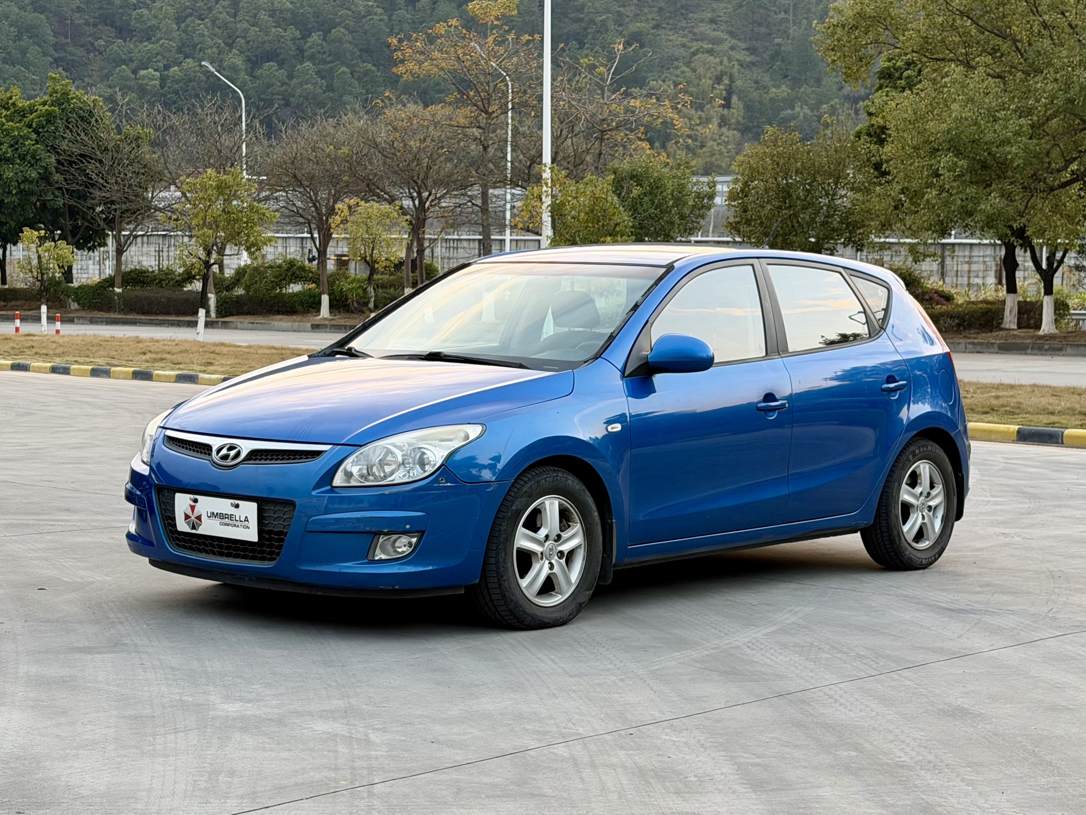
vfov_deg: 30.3
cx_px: 543
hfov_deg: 39.7
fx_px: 1506
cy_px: 408
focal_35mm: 48
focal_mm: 6.76
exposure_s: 1/121
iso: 64
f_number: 1.78
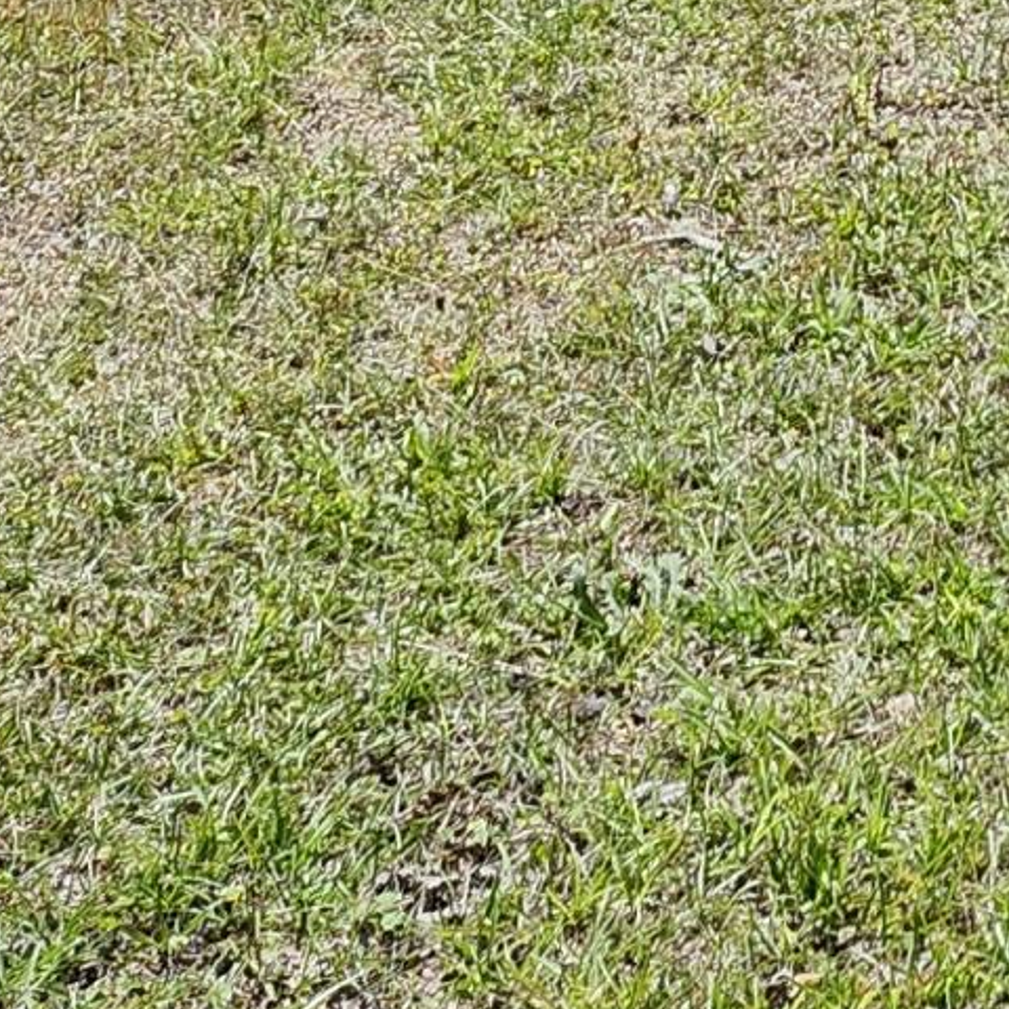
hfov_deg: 12.1
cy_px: -1314
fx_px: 4188
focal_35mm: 127
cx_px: 2050
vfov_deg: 11.6
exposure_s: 1/1372
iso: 25
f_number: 1.8
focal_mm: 5.54
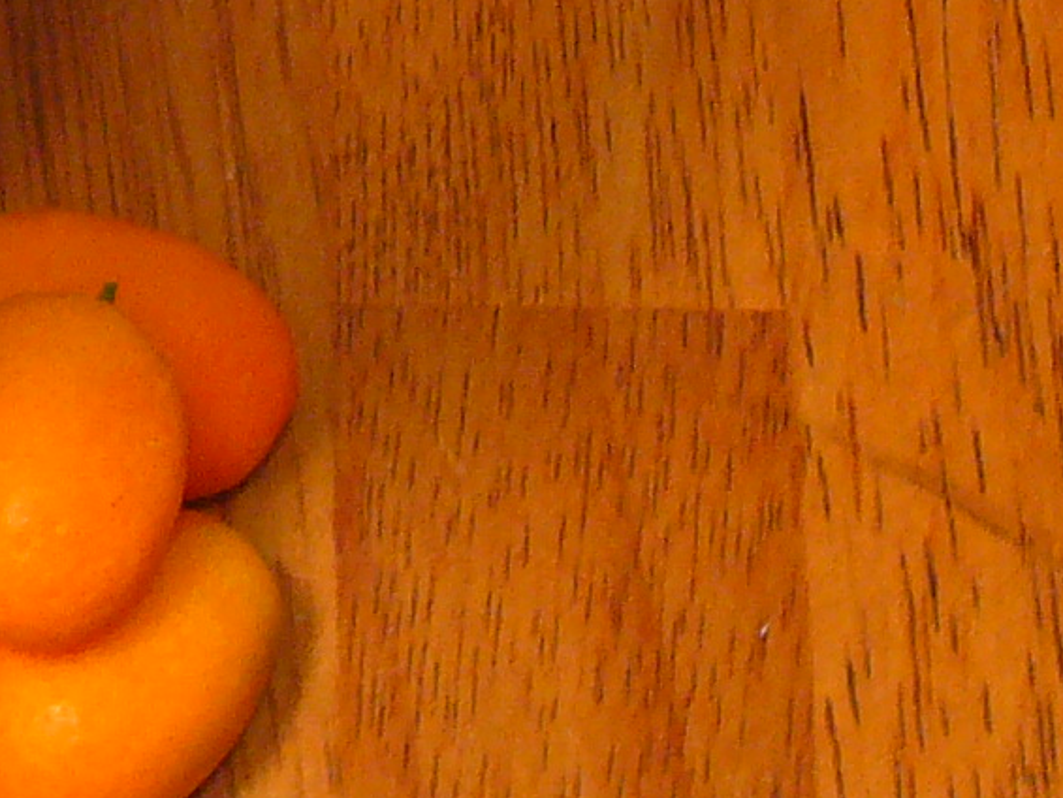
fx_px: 5897
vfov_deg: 7.6
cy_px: -410
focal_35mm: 192
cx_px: -427
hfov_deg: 10.0
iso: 200
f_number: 3.4
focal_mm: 8.8
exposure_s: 1/13
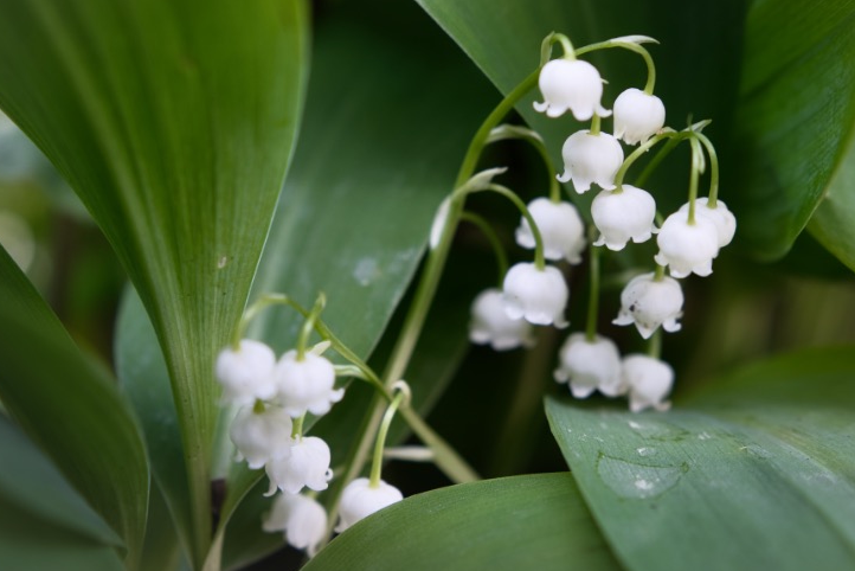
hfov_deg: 28.0
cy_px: 222
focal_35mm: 72
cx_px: 482
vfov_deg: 18.9
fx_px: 1711
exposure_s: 1/200
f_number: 2.5
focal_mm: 35
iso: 125
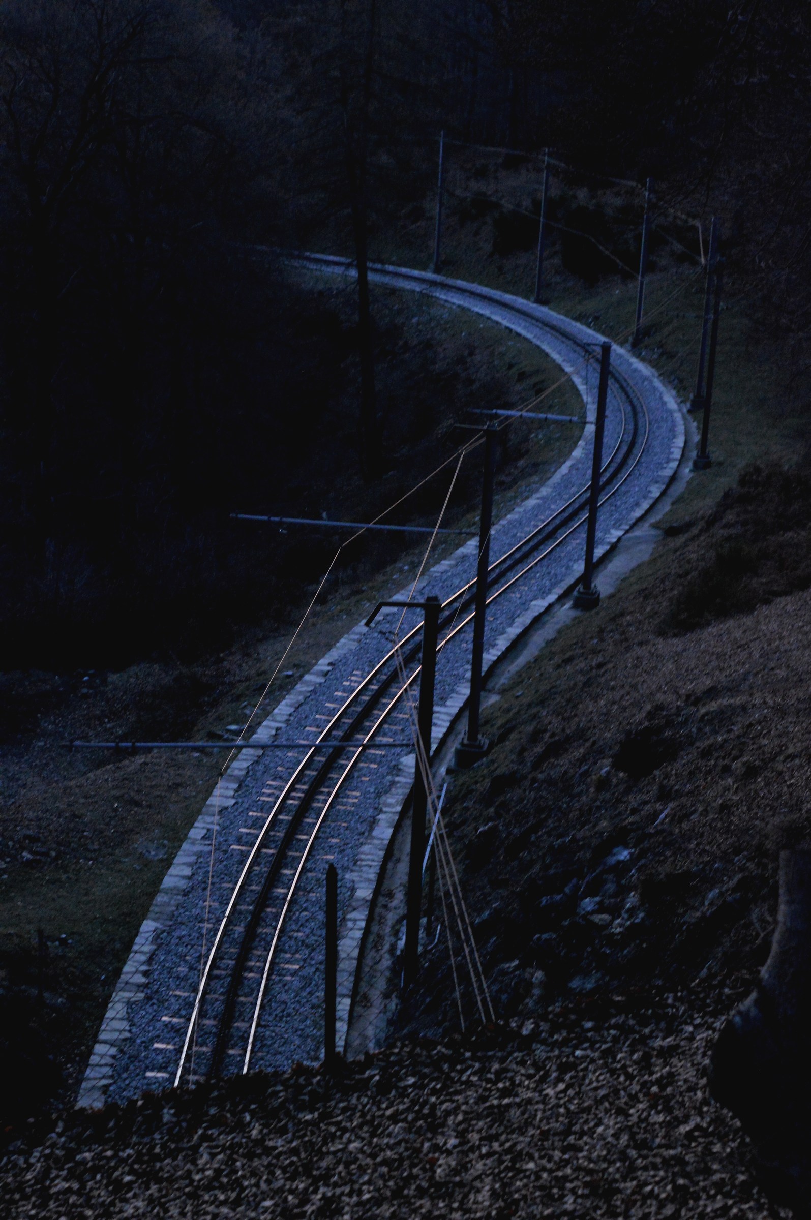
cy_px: 610
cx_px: 406
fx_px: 2794
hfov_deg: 16.5
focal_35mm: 82
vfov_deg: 24.6
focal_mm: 55
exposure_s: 1/8
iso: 6400
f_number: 5.6
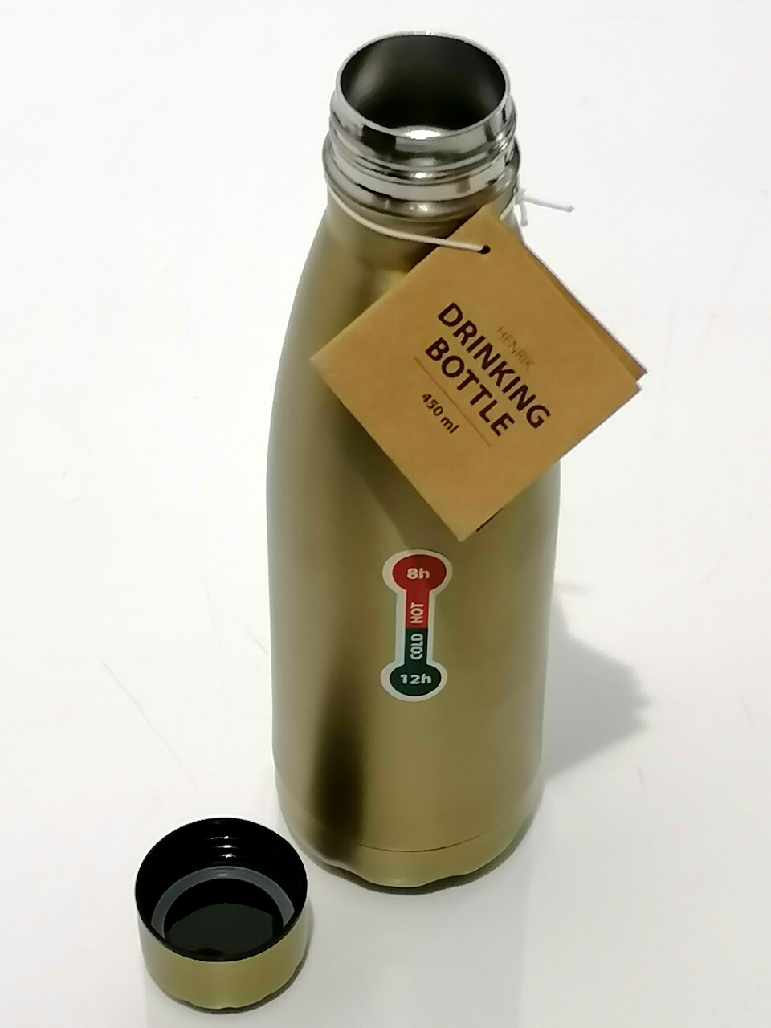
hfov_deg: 16.1
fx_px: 2732
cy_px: 514
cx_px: 386
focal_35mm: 92
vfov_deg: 21.3
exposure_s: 1/50
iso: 125
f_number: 1.8
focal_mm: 4.75
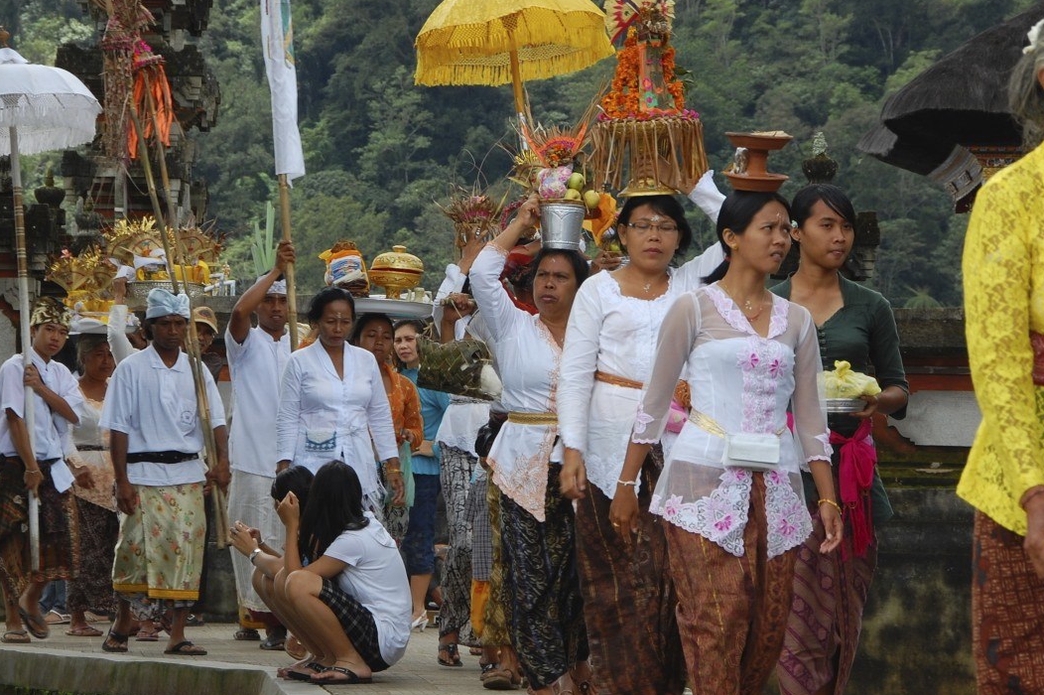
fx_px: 5904
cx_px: 466
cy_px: 235
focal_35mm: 204
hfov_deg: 10.1
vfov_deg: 6.7
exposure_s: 1/125
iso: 200
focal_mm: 95
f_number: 11
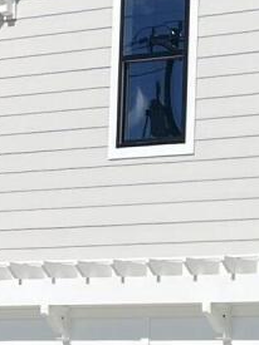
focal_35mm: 189
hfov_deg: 7.7
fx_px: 1887
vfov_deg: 10.2
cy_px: 478
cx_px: 411
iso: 50
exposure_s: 1/8696
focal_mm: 5.7
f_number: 1.5
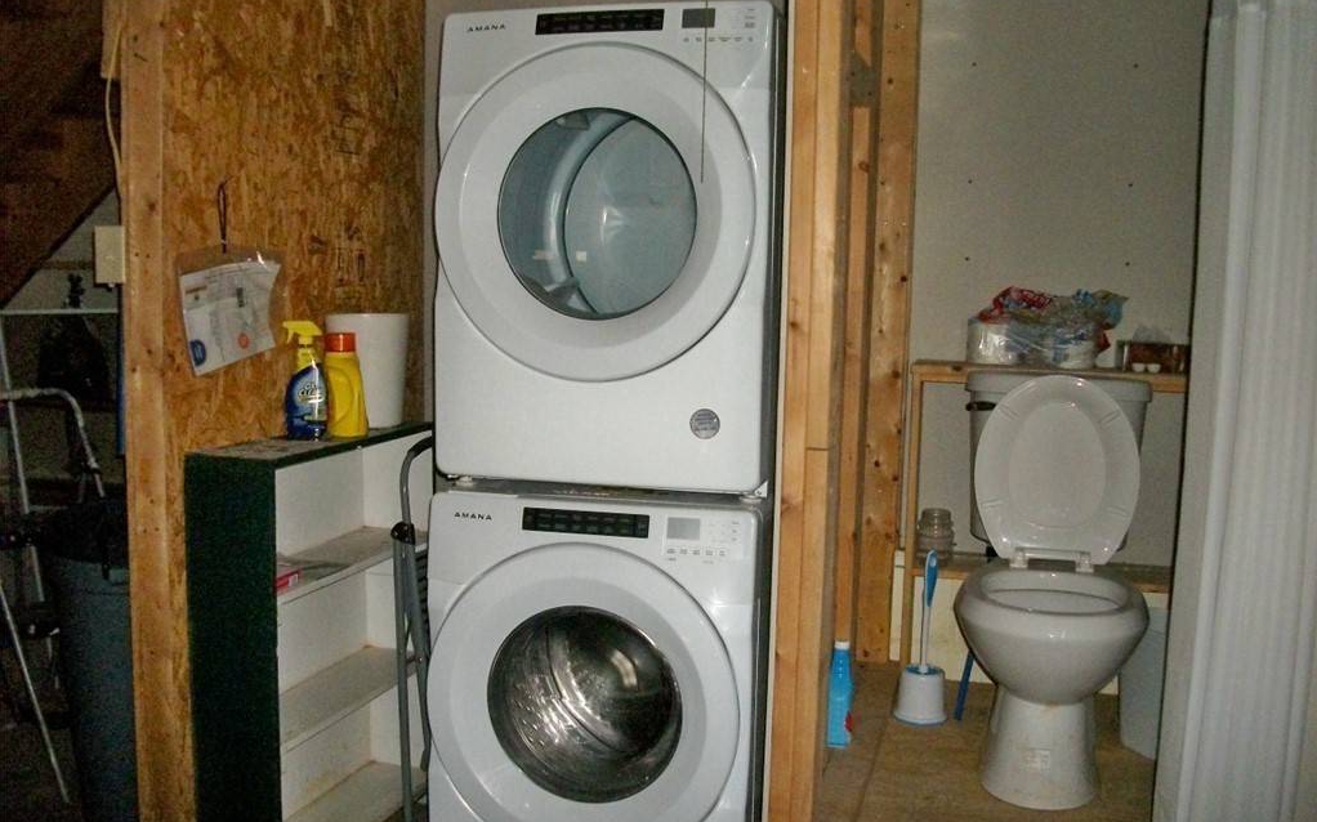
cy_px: 442
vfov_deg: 37.2
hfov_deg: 56.7
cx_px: 658
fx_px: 1220
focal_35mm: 34
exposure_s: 1/125
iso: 250
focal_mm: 5.7
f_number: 2.9
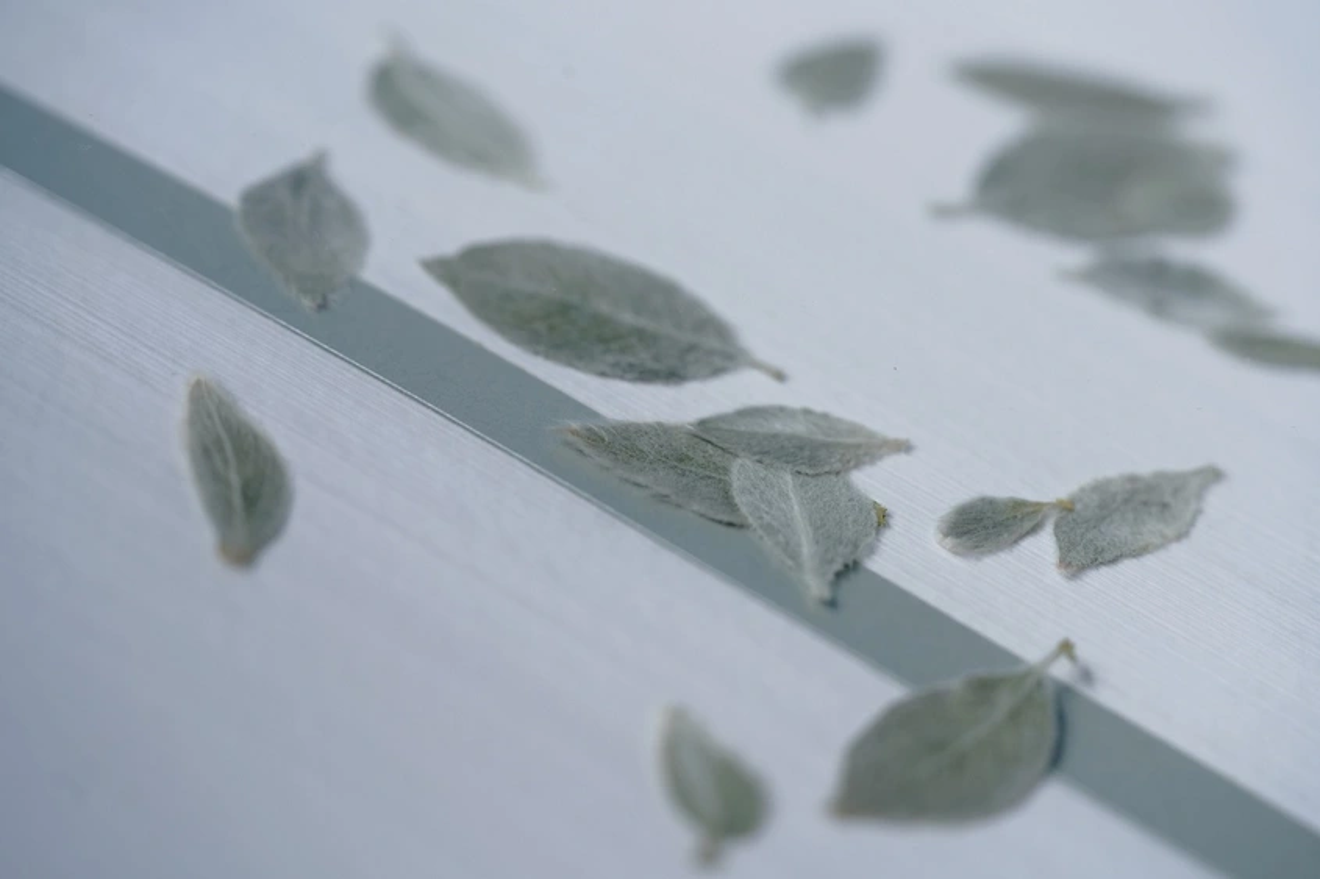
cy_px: 440
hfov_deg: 22.6
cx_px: 660
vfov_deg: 15.2
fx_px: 3299
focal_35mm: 90
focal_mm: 90
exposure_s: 1/80
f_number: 4
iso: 1600
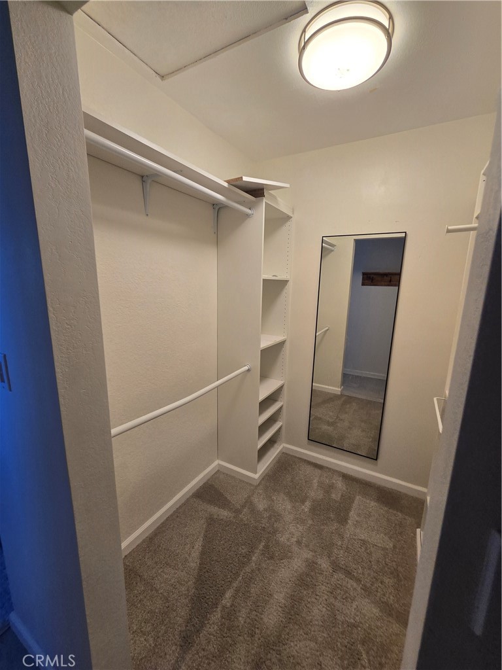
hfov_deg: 89.9
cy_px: 335
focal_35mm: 13
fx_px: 251
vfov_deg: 106.2
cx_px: 251
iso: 100
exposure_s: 1/60
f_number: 2.2
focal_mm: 2.2
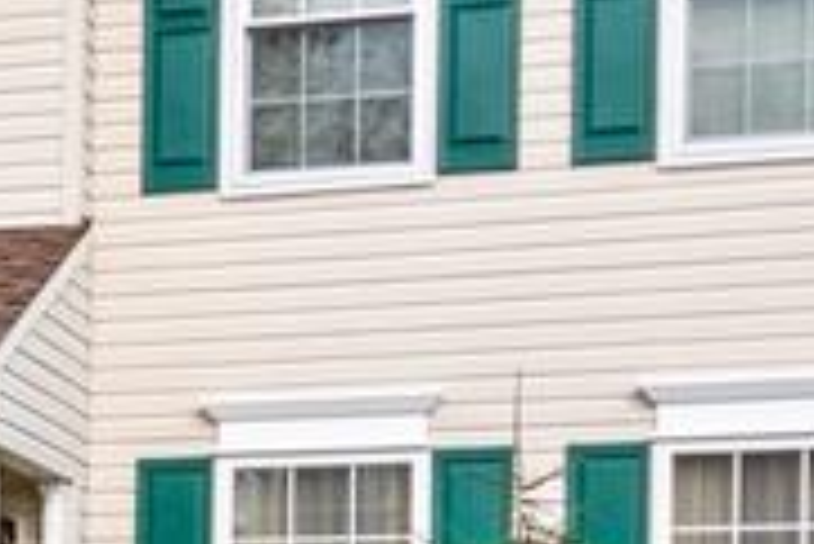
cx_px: -603
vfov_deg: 8.9
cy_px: 782
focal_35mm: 151
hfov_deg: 12.5
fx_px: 3417
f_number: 6.3
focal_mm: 13
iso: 320
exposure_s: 1/400
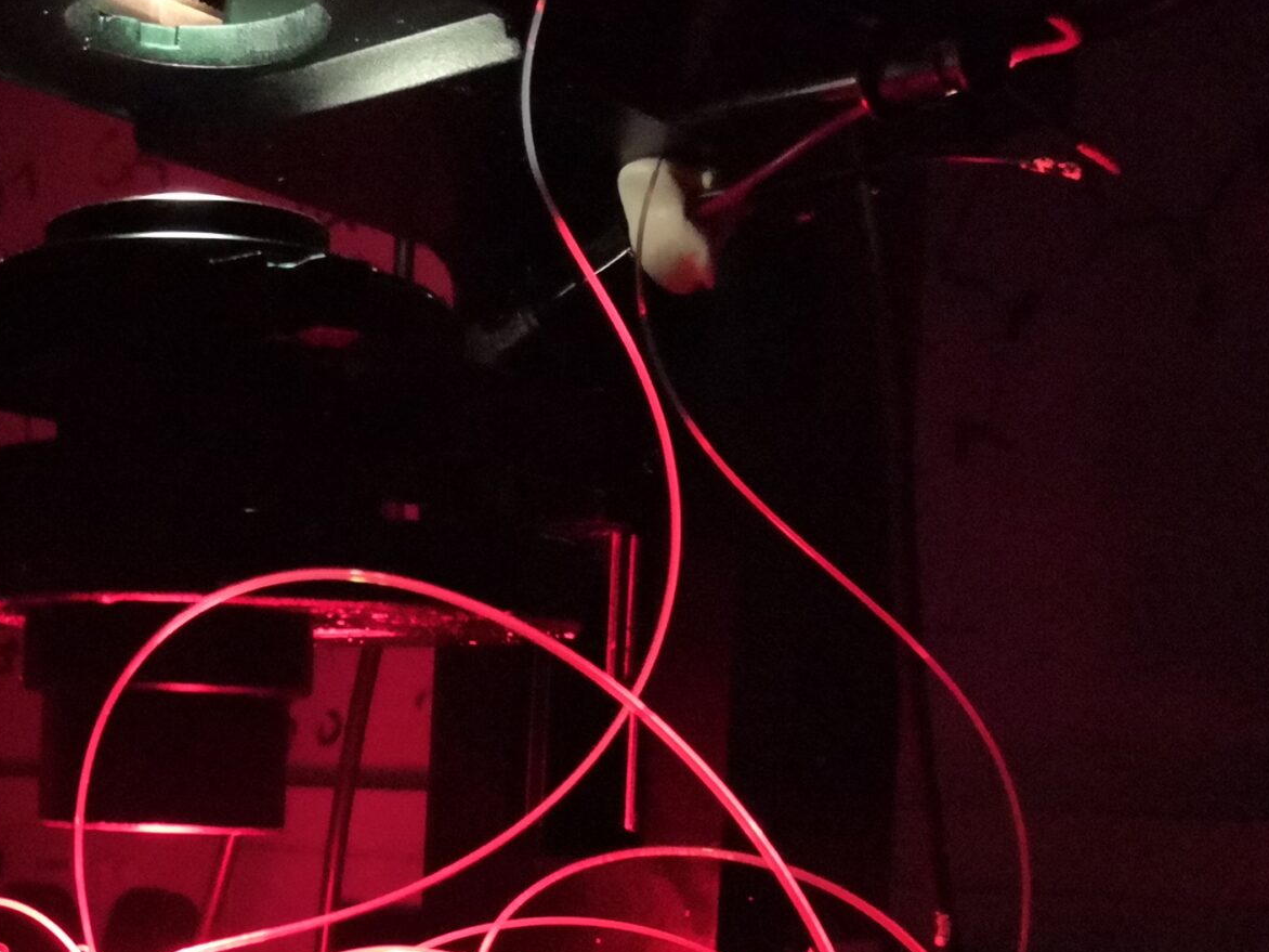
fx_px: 2163
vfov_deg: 24.0
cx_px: 1
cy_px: 881
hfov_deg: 30.4
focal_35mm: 59
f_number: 1.8
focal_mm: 3.95
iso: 3200
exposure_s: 1/12.9
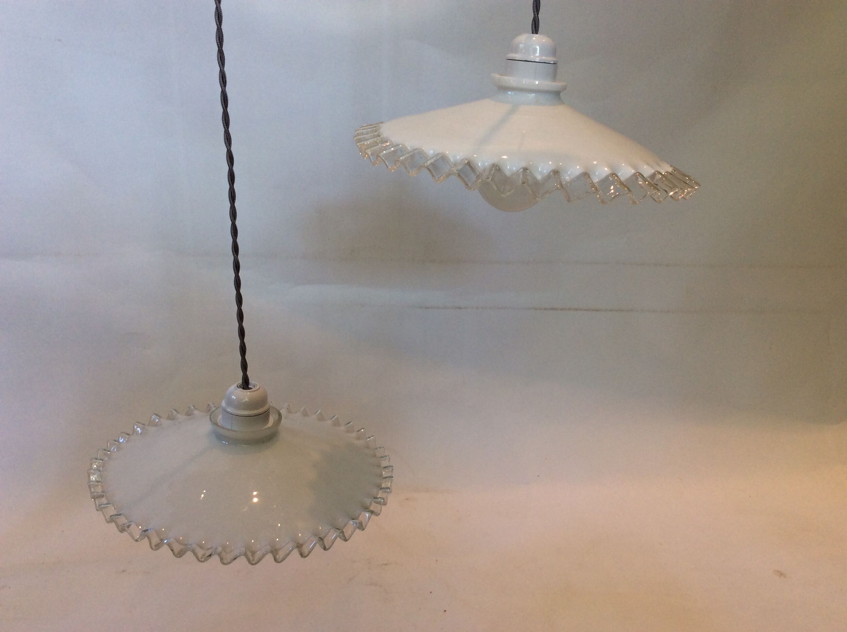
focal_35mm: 32
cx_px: 424
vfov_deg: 44.1
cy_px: 316
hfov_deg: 56.9
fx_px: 782
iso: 40
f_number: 2.4
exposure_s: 1/33
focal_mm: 3.3
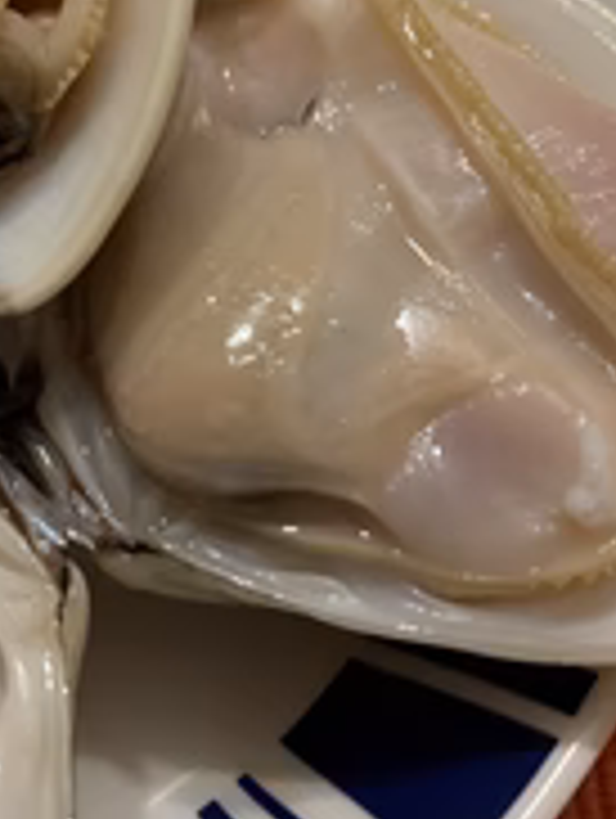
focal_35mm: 57
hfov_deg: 24.6
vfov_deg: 33.5
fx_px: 1349
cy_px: 284
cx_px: 13
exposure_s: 1/60
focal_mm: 4.25
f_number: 1.8
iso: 250
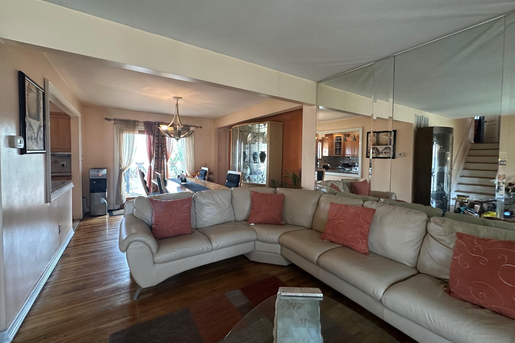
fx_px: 215
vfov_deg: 77.3
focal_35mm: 15
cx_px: 251
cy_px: 165
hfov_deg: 100.4
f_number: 2.2
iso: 320
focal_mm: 2.22
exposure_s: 1/60
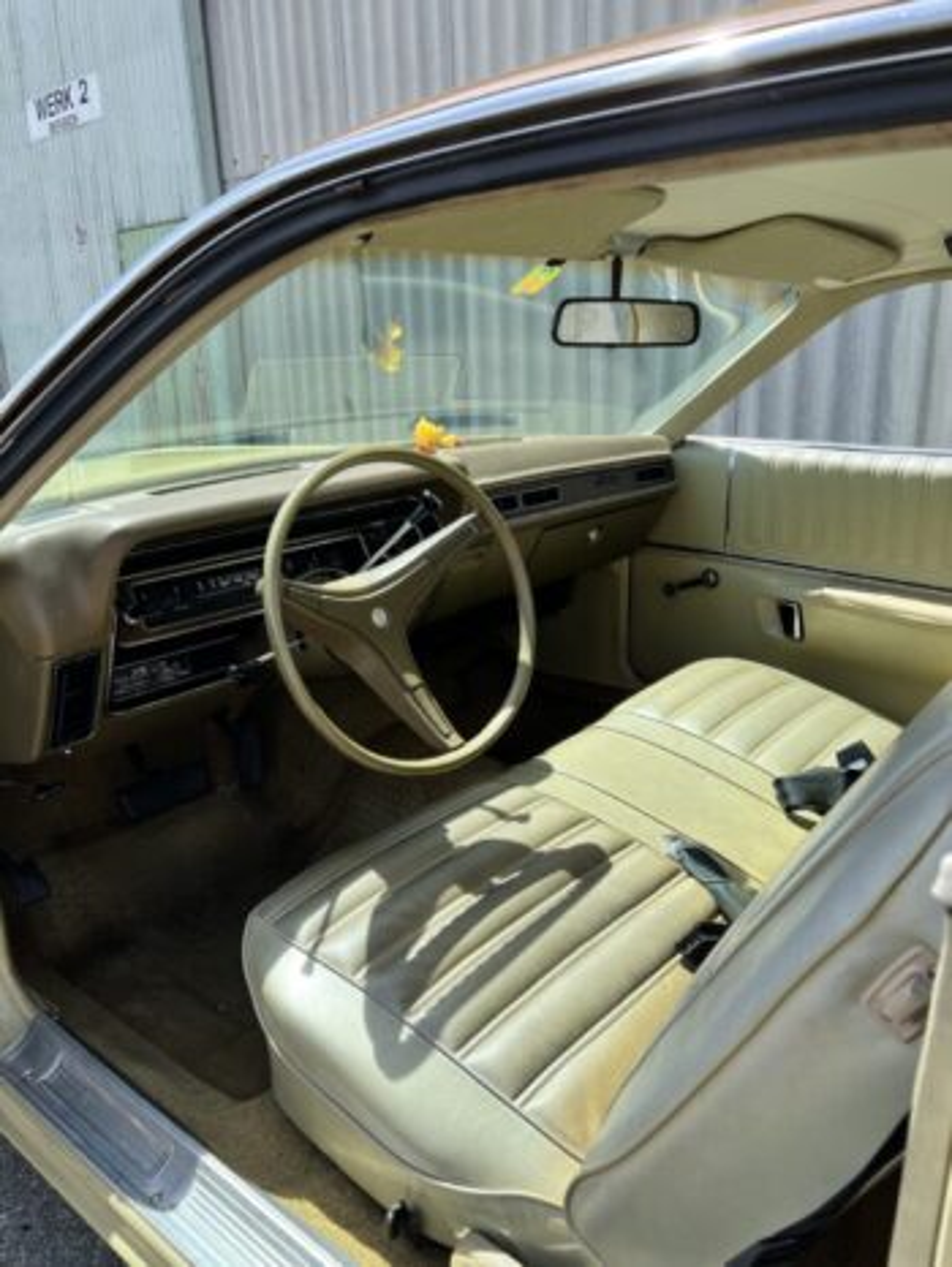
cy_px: 634
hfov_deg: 53.1
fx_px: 953
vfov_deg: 67.3
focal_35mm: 26
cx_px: 476
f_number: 1.5
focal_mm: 5.7
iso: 50
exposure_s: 1/1645
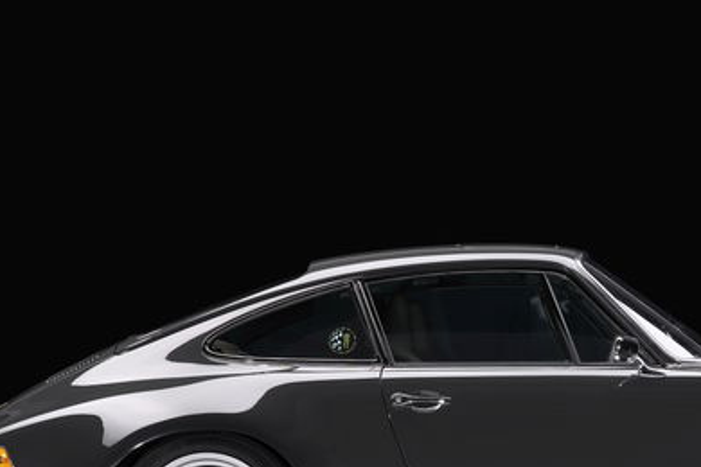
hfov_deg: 14.8
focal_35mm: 138
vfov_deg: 9.9
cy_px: 314
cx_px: 509
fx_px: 2687
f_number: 8
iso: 100
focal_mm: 70
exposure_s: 1/125
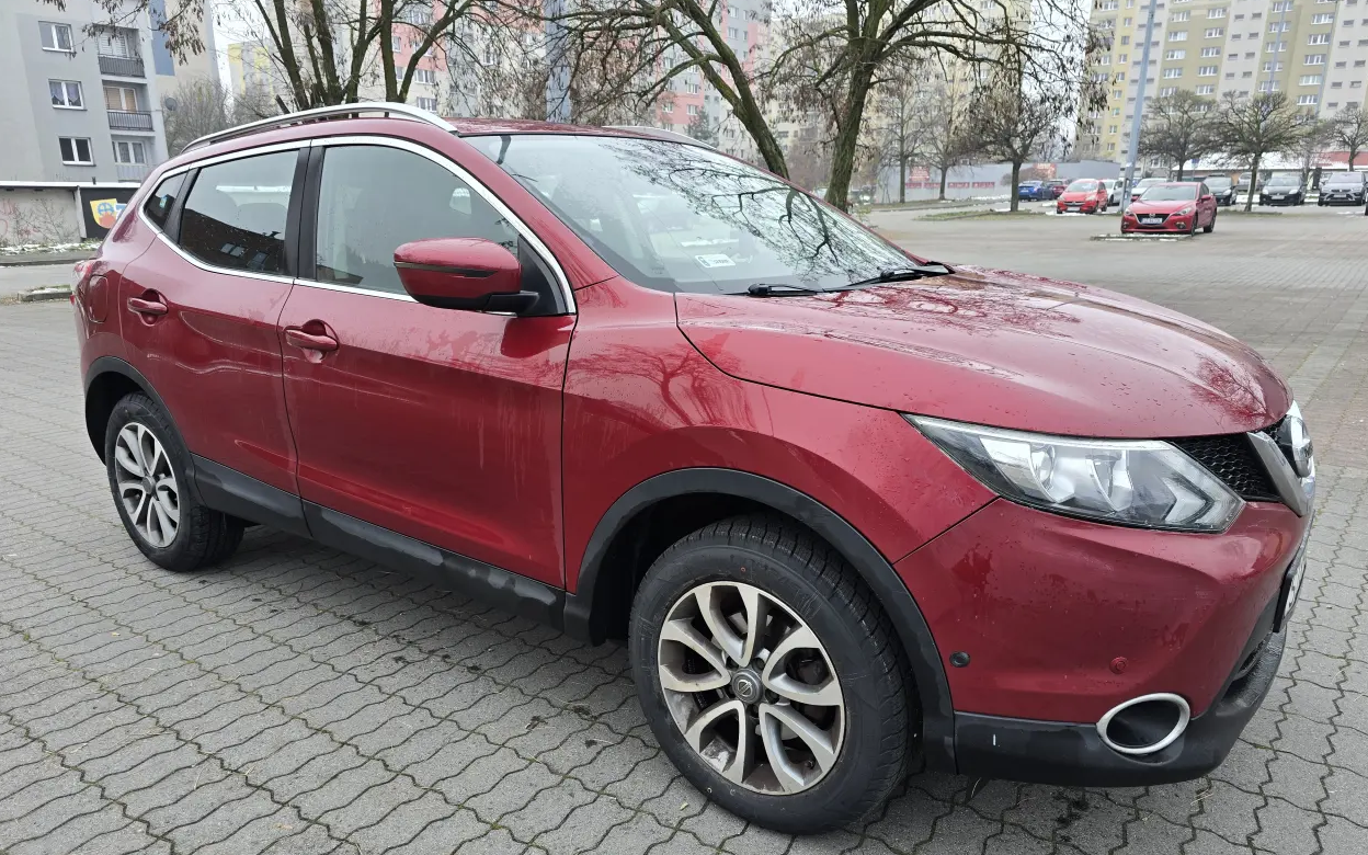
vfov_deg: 49.1
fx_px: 932
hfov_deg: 72.5
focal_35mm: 25
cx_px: 695
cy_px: 492
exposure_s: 1/180
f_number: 1.7
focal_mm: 6.3
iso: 80
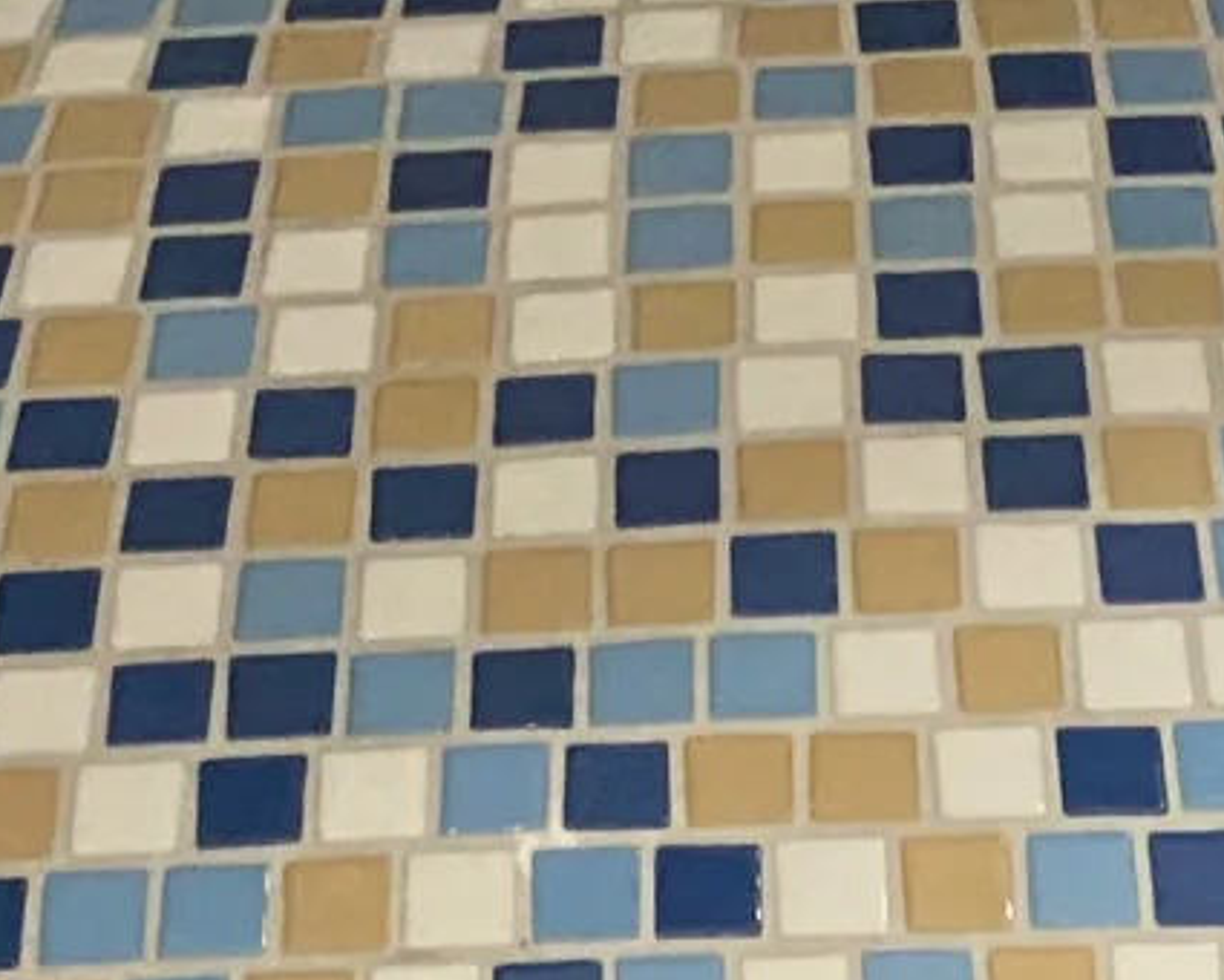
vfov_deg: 5.0
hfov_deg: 6.3
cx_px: 1783
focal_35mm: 306
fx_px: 11085
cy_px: 1911
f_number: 2
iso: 250
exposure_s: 1/50
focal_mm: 6
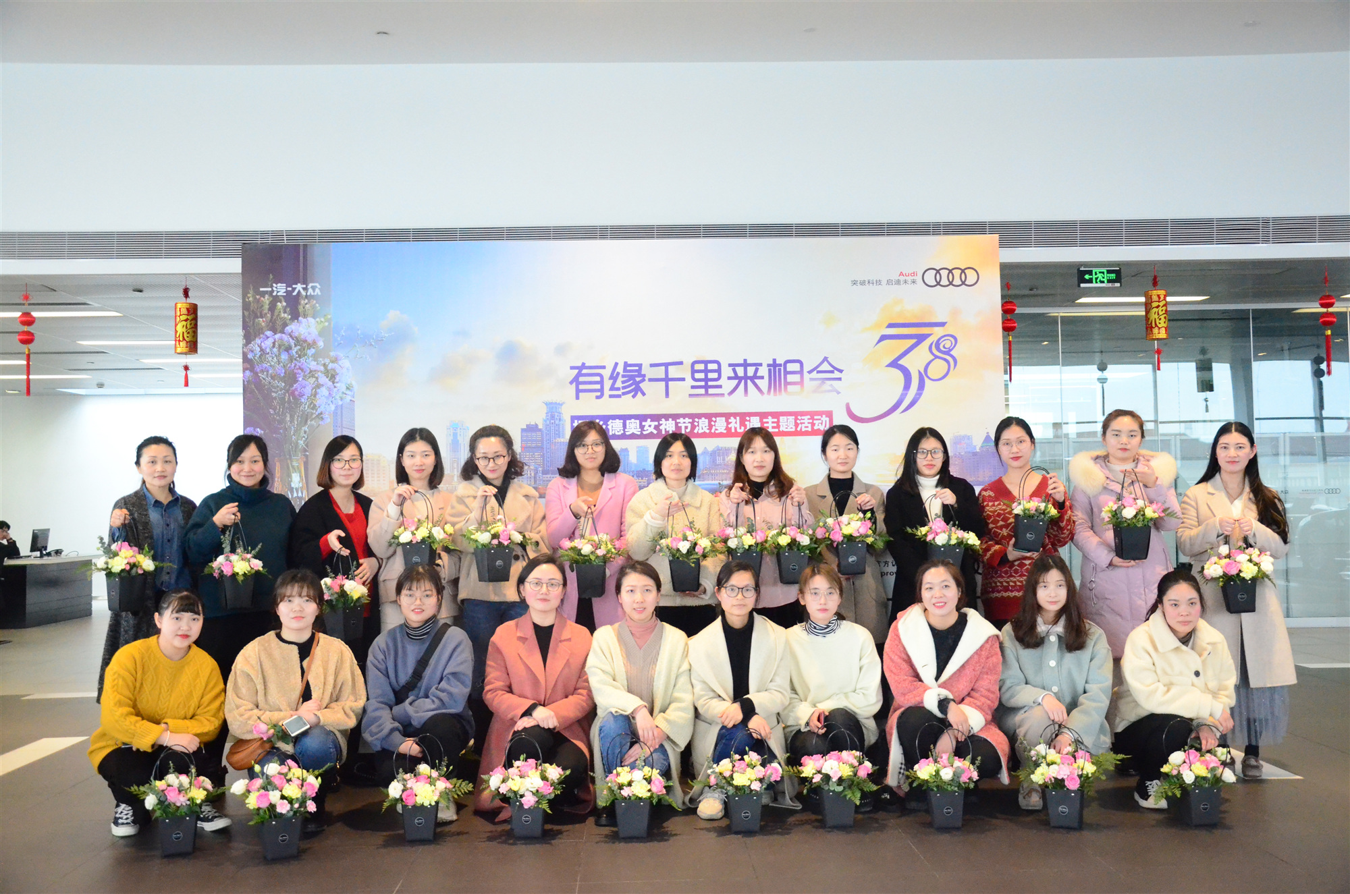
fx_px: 1403
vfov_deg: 35.3
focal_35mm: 38
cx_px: 675
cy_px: 447
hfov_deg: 51.4
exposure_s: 1/250
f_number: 4.5
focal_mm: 25
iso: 5000
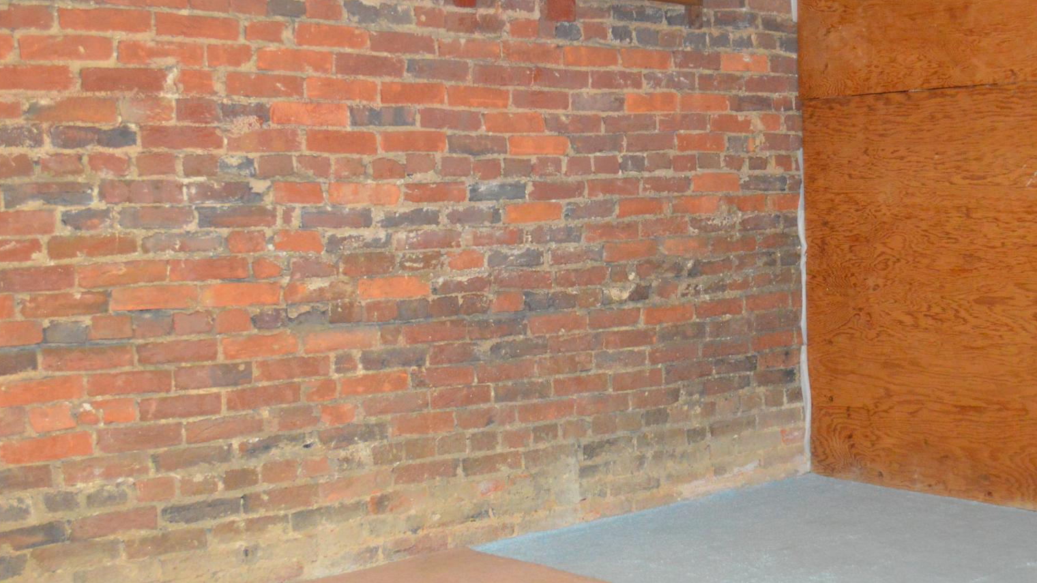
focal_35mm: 55
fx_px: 1512
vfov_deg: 21.8
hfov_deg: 37.7
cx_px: 634
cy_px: 284
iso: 3200
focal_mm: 26
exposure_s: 1/60
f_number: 4.2
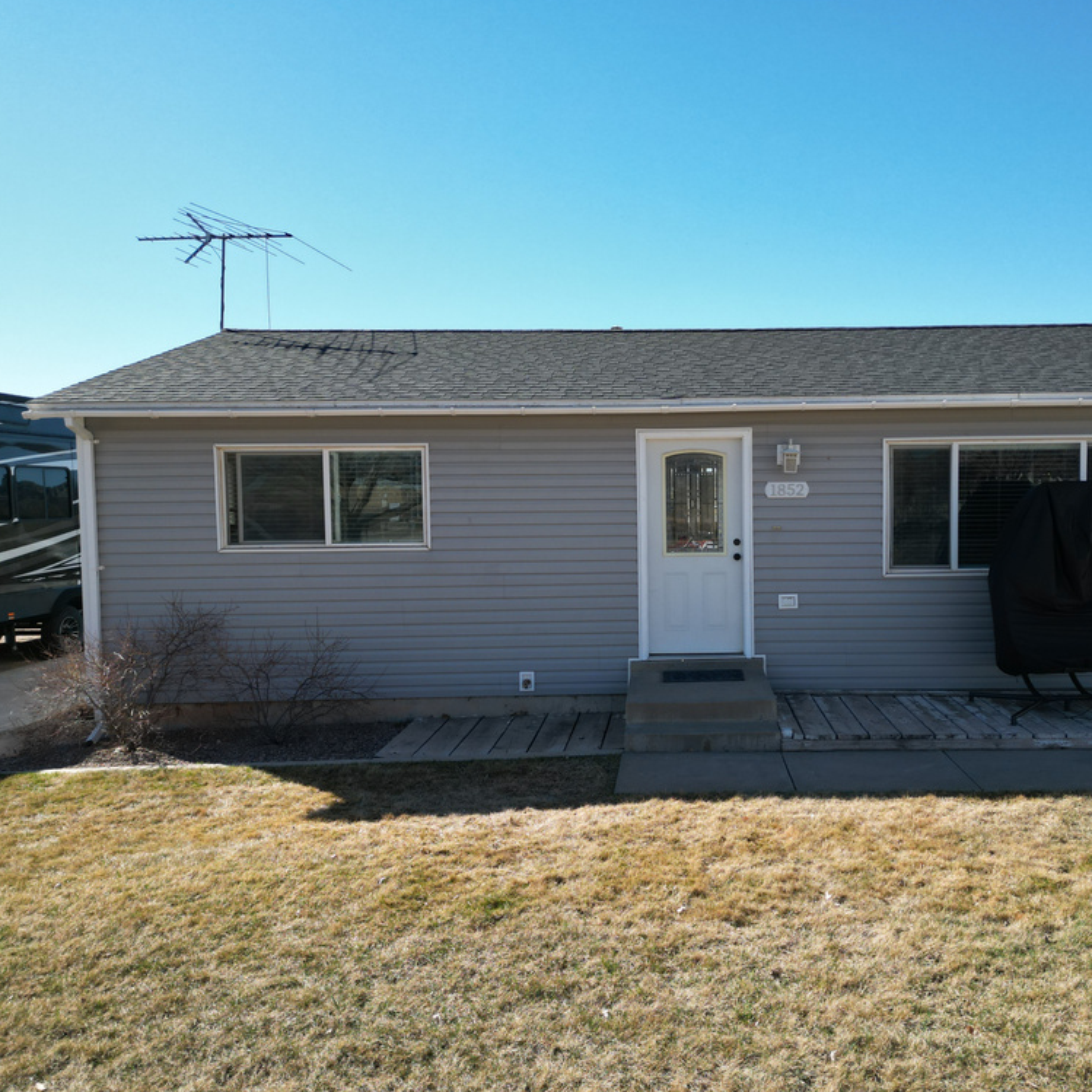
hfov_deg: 54.9
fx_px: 1035
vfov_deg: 55.6
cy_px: 538
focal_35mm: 29
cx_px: 690
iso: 130
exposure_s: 1/2000
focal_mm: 6.72
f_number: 1.7
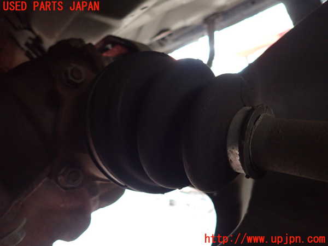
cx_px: 164
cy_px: 123
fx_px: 237
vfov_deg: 54.9
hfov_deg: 69.4
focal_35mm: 25
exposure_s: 1/30
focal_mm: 4.5
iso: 640
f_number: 2
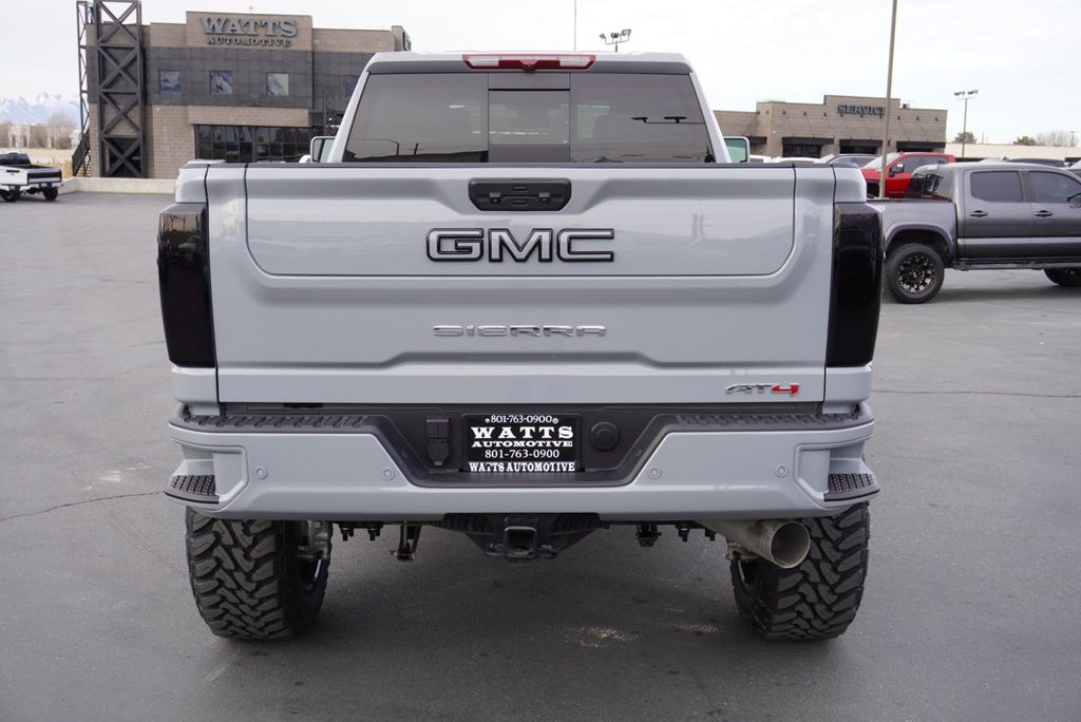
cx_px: 540
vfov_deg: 35.5
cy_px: 361
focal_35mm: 38
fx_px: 1127
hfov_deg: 51.3
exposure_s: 1/80
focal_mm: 25
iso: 100
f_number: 6.3
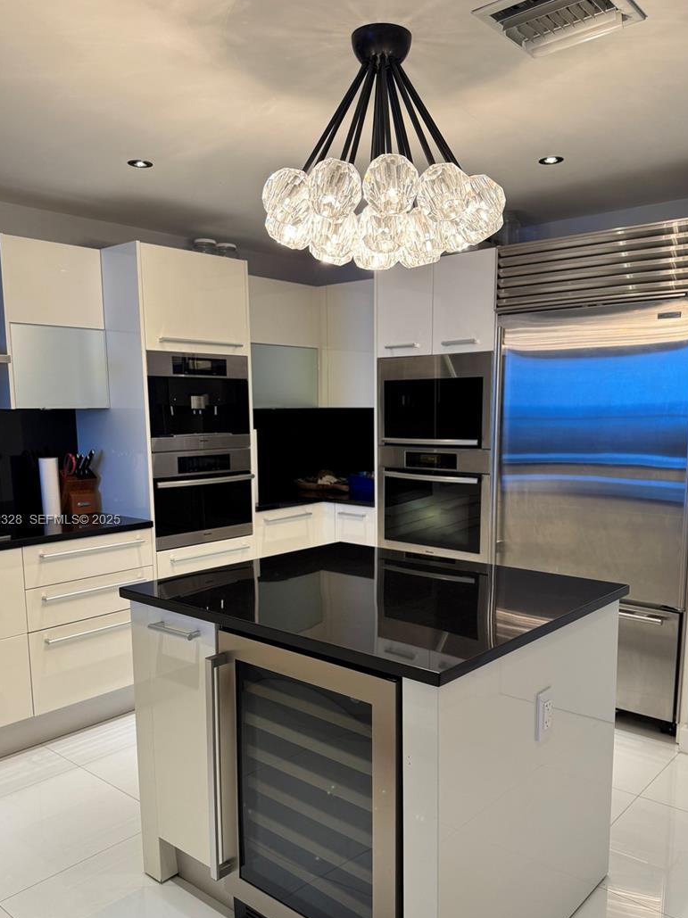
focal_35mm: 28
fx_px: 742
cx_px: 357
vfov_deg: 63.2
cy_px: 521
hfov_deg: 49.7
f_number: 1.78
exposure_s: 1/60
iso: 125
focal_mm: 6.76
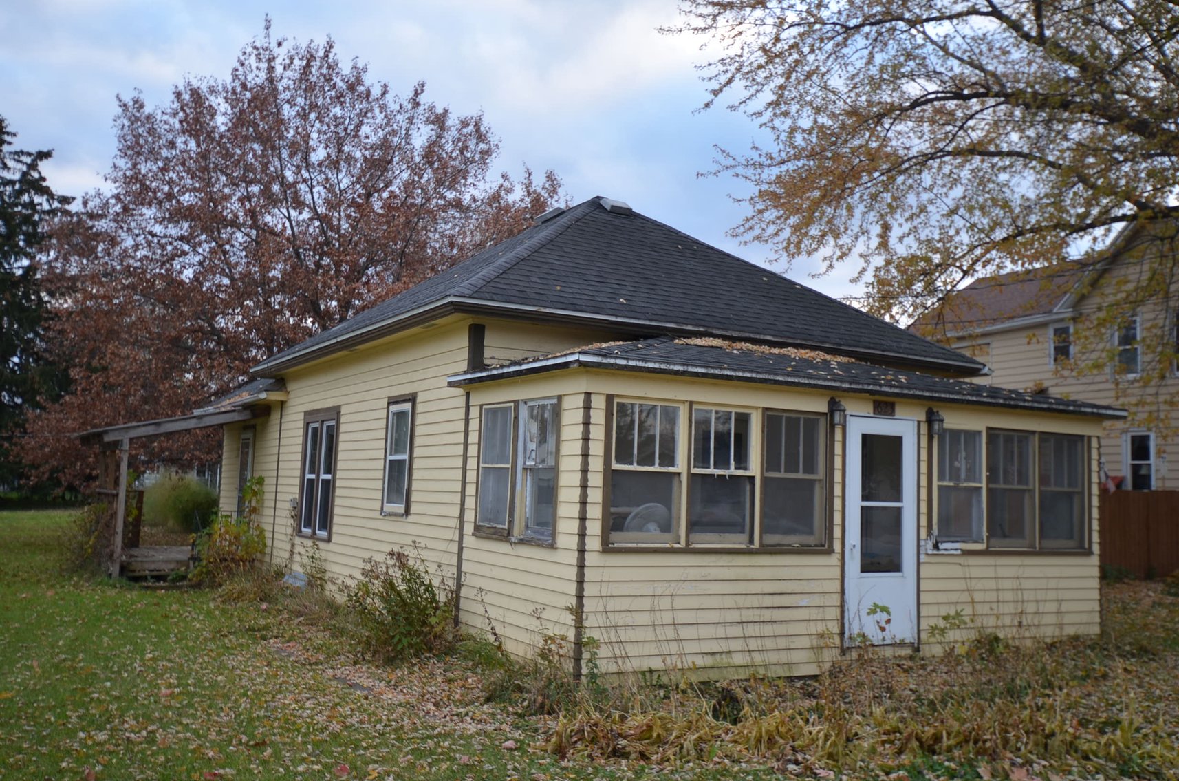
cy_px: 390
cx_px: 590
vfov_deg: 39.8
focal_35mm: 33
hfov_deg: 57.3
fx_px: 1078
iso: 125
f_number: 4.5
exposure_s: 1/60
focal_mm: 22
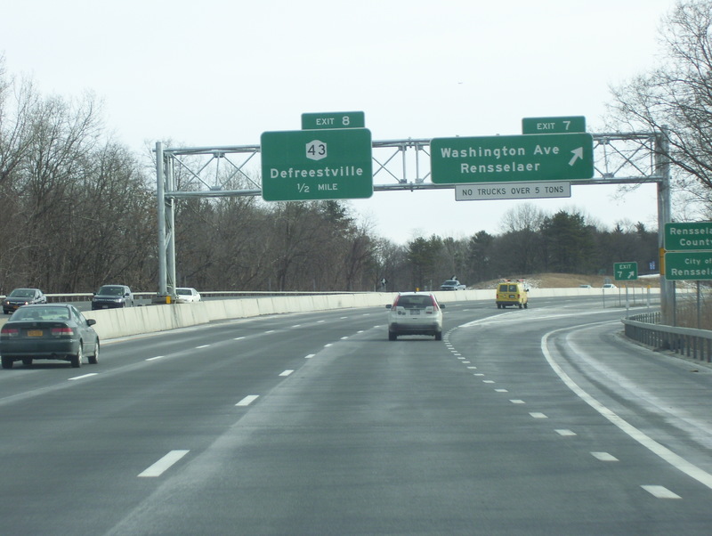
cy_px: 268
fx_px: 2224
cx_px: 356
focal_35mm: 108
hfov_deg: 18.2
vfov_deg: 13.7
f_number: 4.6
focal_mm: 18
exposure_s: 1/400
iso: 80
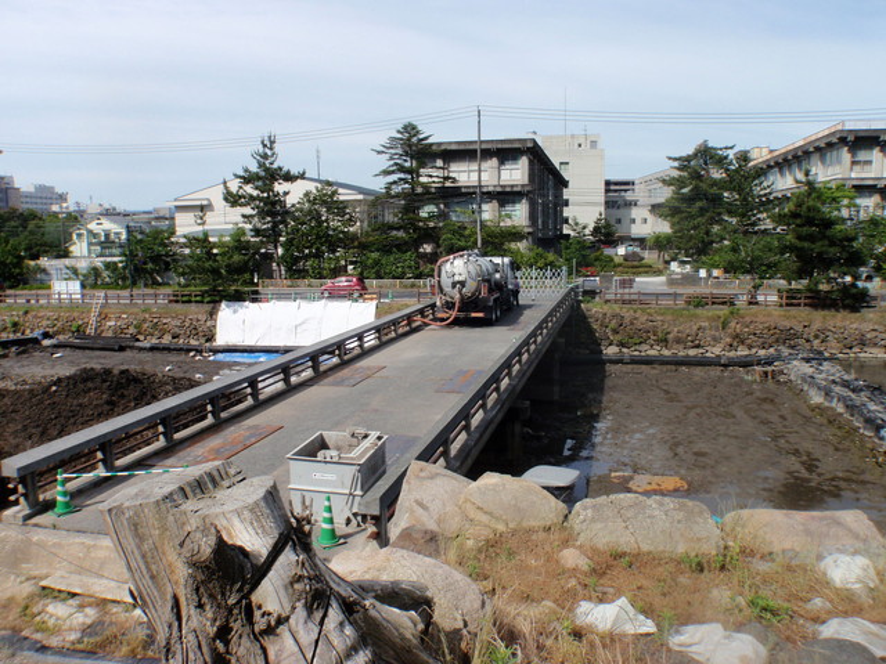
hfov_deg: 63.4
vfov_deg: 49.7
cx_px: 443
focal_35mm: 28
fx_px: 717
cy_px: 332
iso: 64
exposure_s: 1/400
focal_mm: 5
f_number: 5
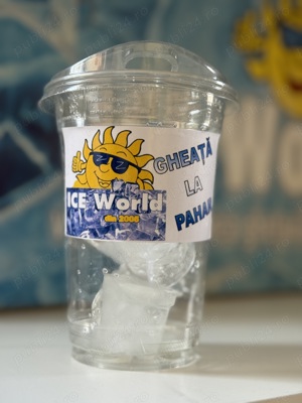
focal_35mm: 48
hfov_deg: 30.3
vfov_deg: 39.7
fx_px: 558
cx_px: 151
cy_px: 202
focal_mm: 6.76
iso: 160
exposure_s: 1/60
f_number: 1.78
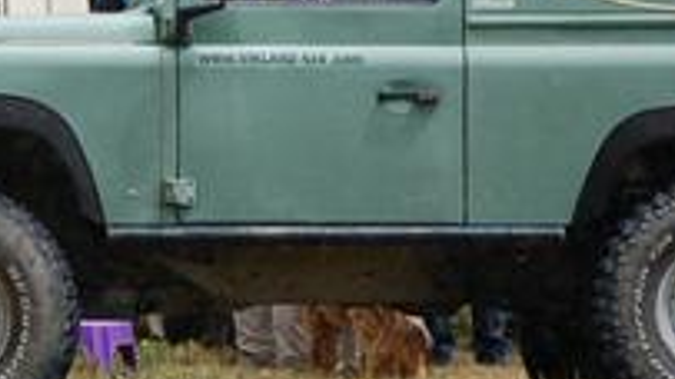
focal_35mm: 586
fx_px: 10482
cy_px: 113
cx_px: 62
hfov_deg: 3.7
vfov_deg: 2.1
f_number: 5.6
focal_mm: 105
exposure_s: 1/500
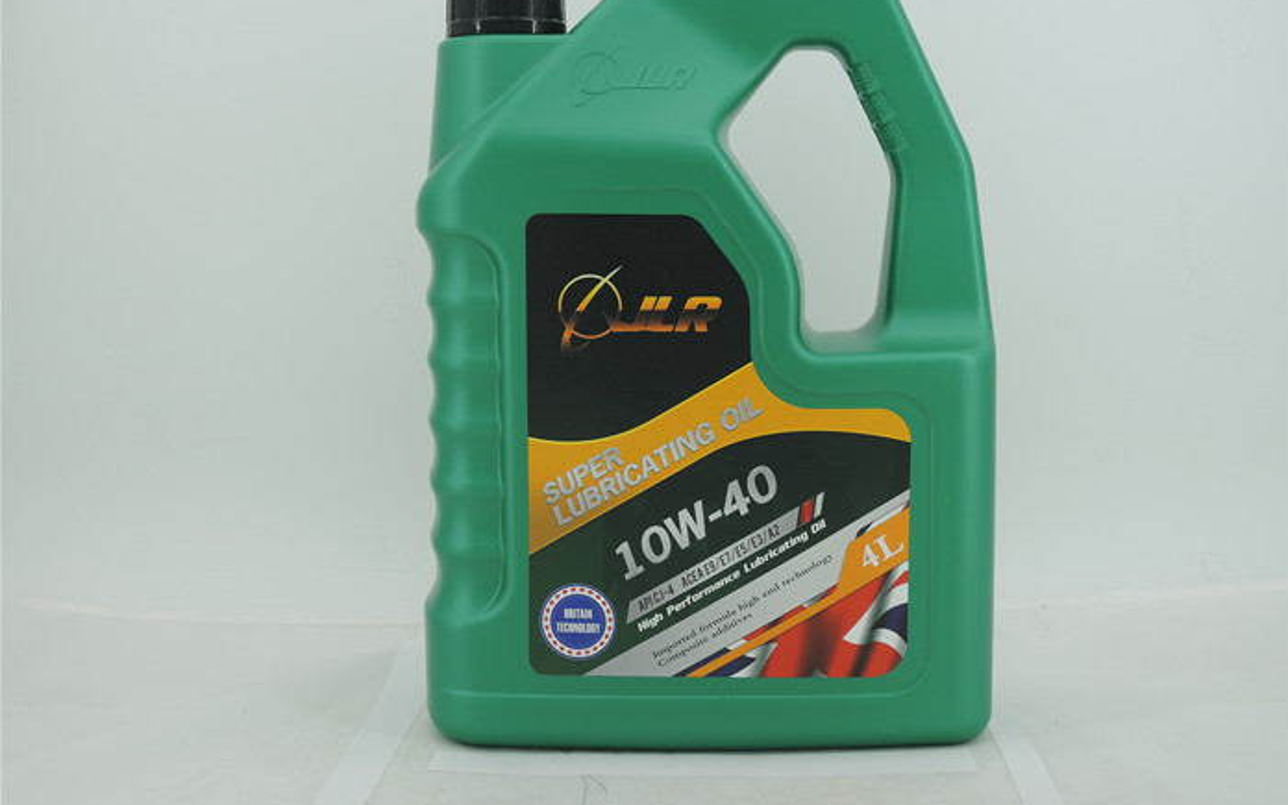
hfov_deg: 41.8
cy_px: 356
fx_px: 1685
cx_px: 646
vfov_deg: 26.9
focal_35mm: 48
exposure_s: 1/250
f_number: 3.7
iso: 80
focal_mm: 9.6
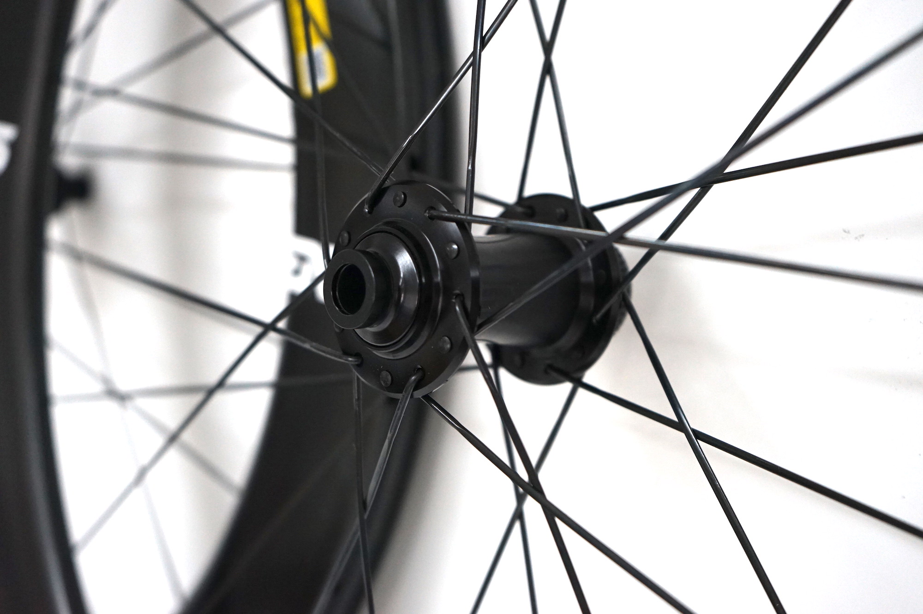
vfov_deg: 31.1
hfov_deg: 45.5
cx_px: 462
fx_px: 1102
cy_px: 307
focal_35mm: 43
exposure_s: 1/60
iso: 2000
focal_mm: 43
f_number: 4.5
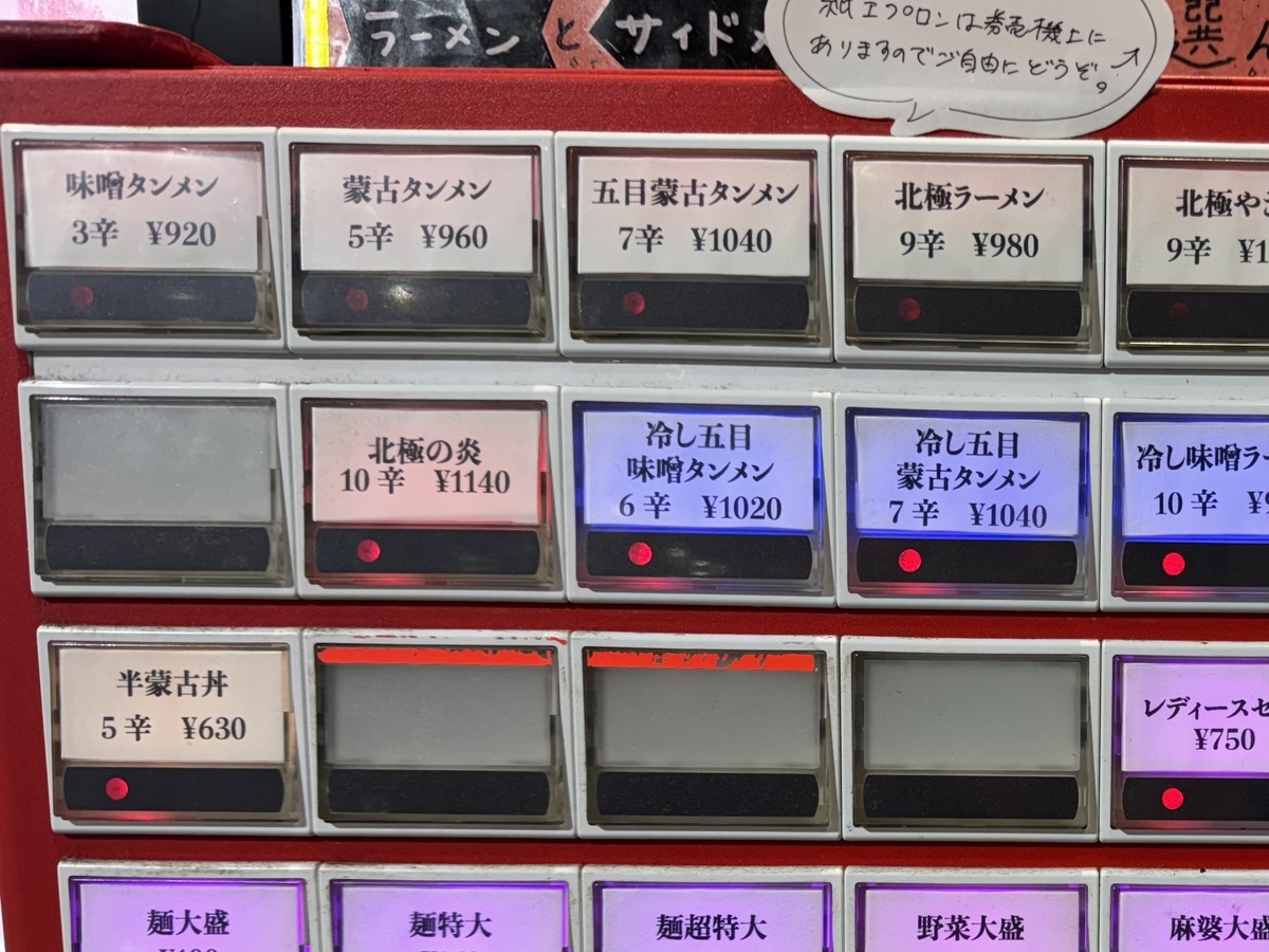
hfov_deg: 71.6
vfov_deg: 56.8
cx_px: 634
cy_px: 476
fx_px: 880
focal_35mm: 24
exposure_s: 1/121
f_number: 1.78
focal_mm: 6.76
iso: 64
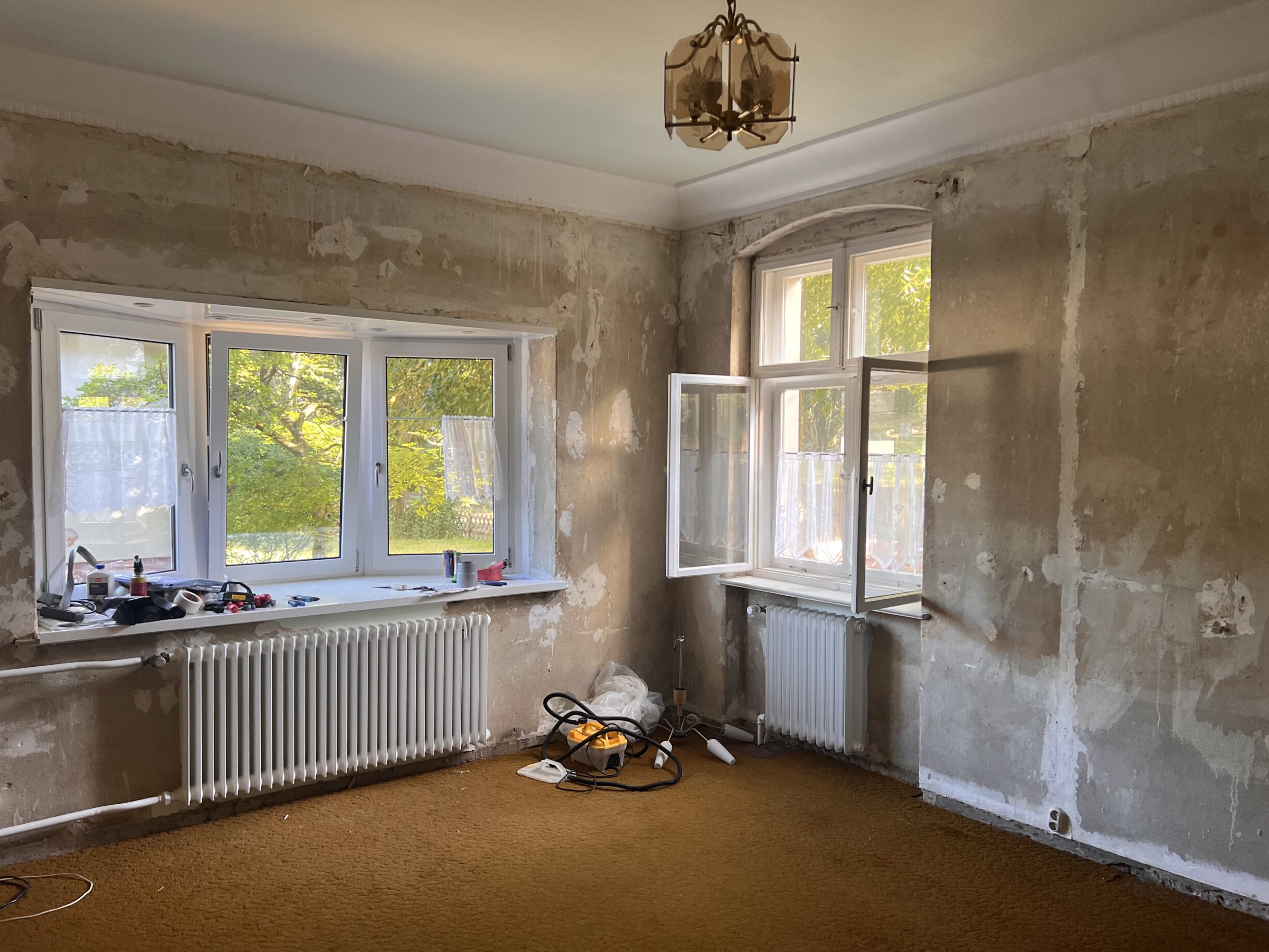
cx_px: 628
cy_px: 482
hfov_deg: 65.3
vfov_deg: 51.4
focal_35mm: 27
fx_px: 990
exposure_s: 1/112
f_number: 1.5
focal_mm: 5.7
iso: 125
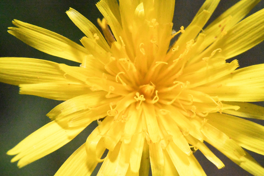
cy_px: 88
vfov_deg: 23.4
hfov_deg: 34.5
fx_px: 425
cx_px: 132
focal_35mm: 58
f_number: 2.8
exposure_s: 1/3200
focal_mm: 58
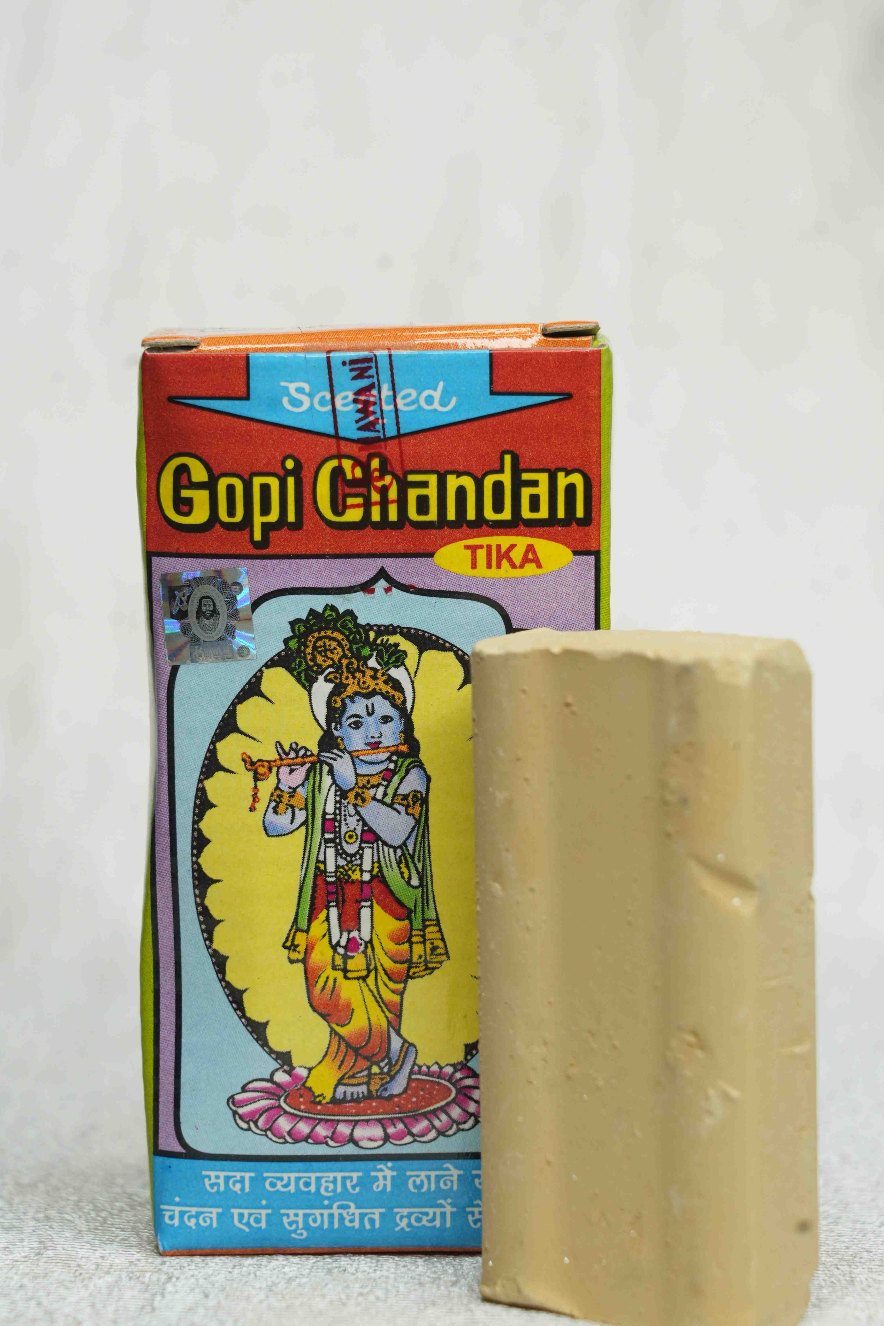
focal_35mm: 118
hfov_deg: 11.6
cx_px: 466
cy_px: 633
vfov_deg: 17.3
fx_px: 4346
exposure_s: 1/125
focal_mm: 101
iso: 1000
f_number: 9
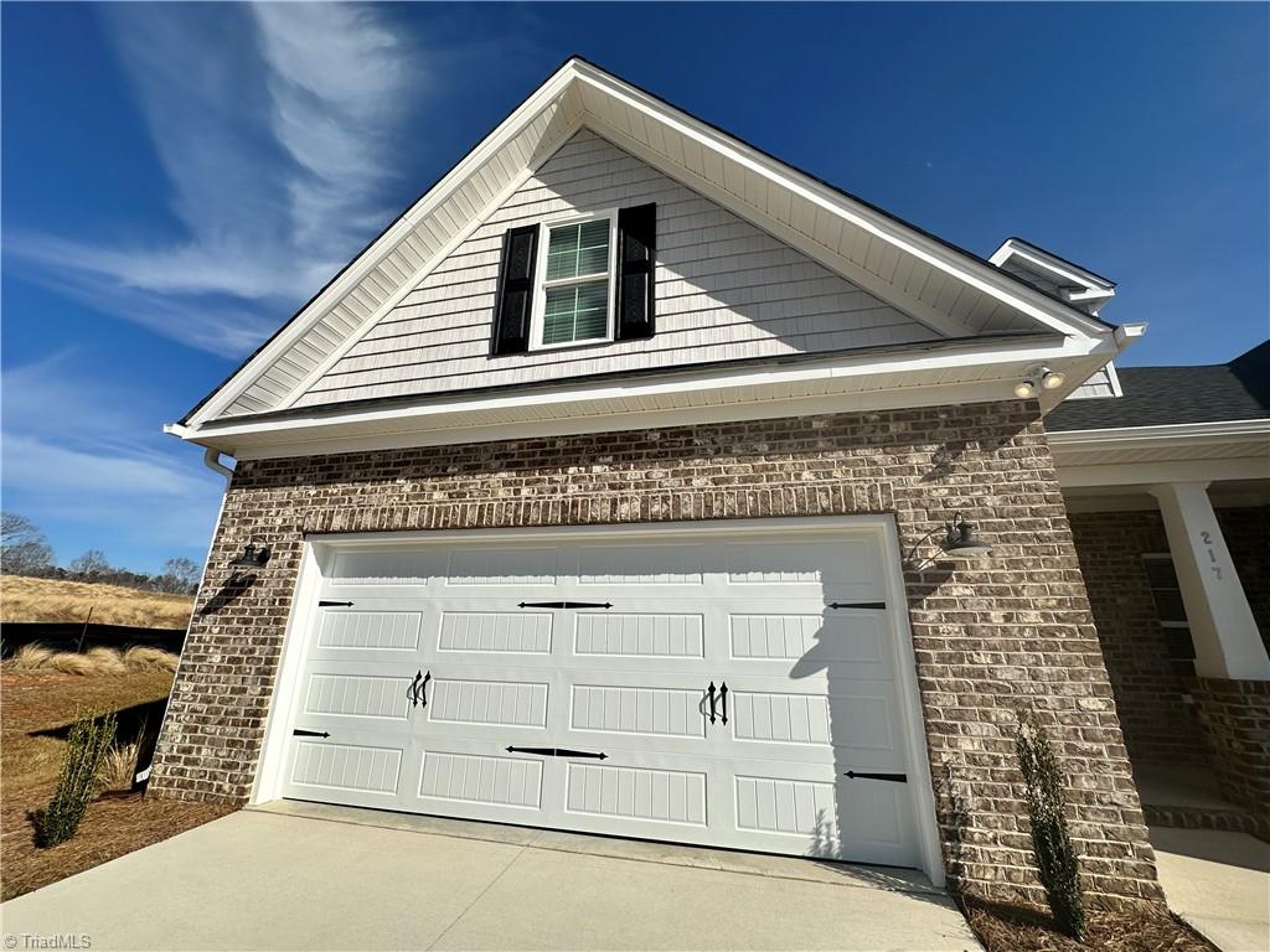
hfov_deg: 102.1
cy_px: 476
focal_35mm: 14
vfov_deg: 85.7
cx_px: 635
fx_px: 514
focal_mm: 2.22
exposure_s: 1/4292
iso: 50
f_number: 2.2
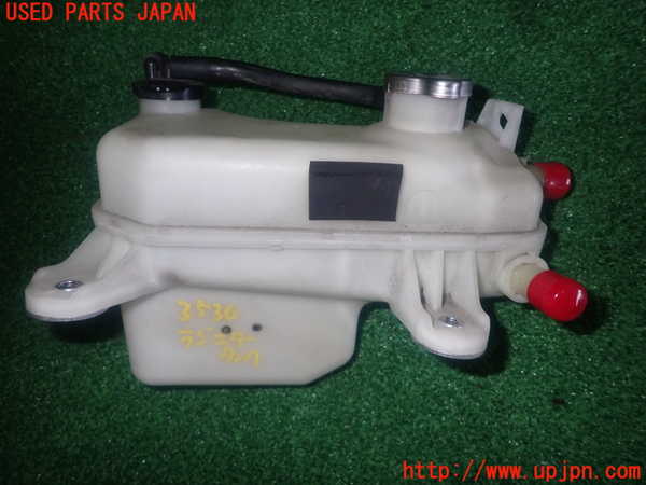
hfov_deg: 69.4
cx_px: 323
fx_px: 467
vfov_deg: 54.9
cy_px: 242
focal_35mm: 25
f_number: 5.6
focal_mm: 4.5
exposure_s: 1/30
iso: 200
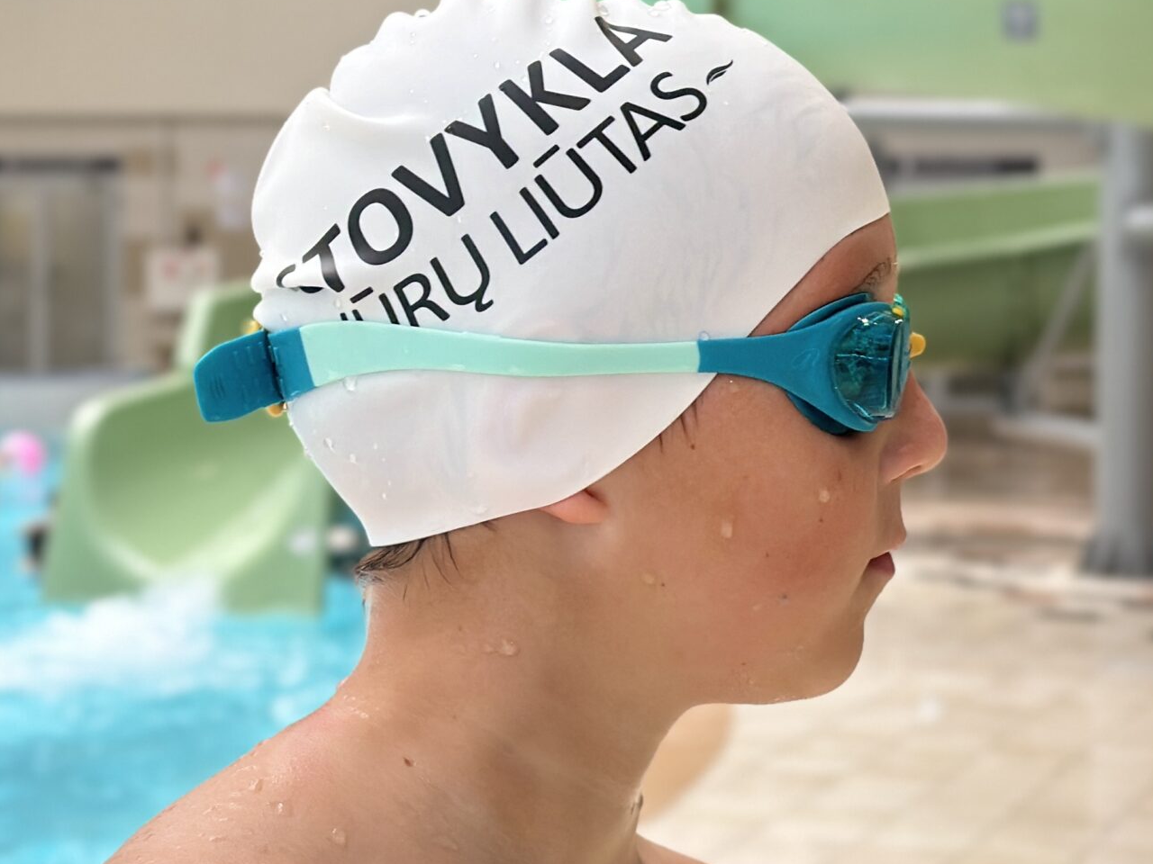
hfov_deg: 20.4
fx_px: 3198
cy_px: 262
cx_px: 503
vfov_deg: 15.4
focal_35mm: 96
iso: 125
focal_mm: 6.86
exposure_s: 1/172
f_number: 1.78
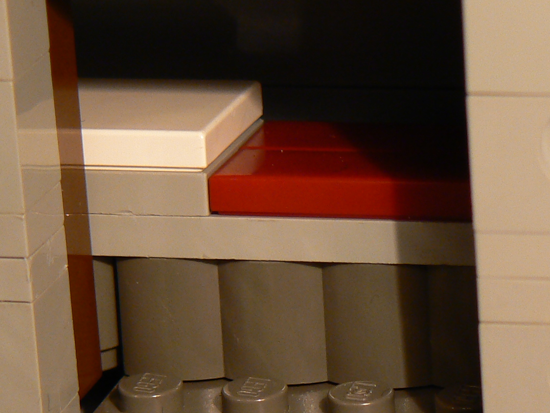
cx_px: 290
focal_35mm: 243
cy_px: 296
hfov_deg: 8.1
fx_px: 3861
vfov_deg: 6.1
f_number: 3.2
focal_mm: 16.2
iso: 100
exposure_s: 1/20
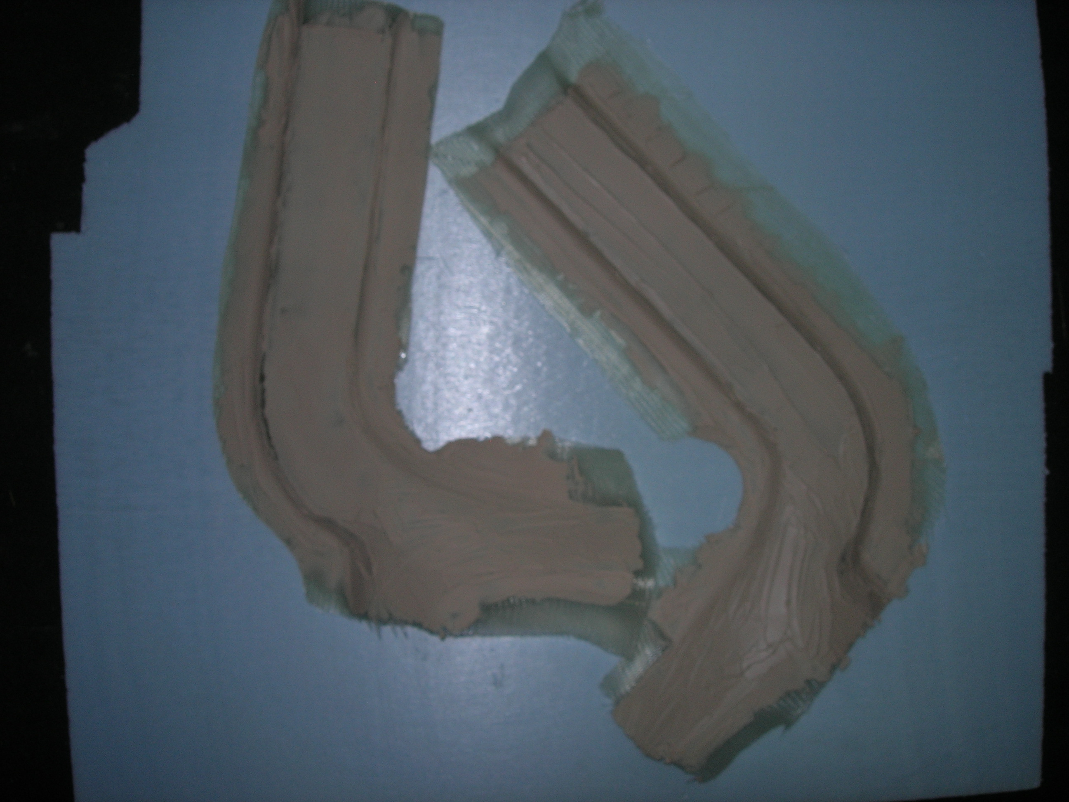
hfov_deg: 49.0
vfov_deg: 37.7
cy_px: 401
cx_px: 534
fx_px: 1174
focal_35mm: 38
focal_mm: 7.8
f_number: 4.8
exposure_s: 1/60.1
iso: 64
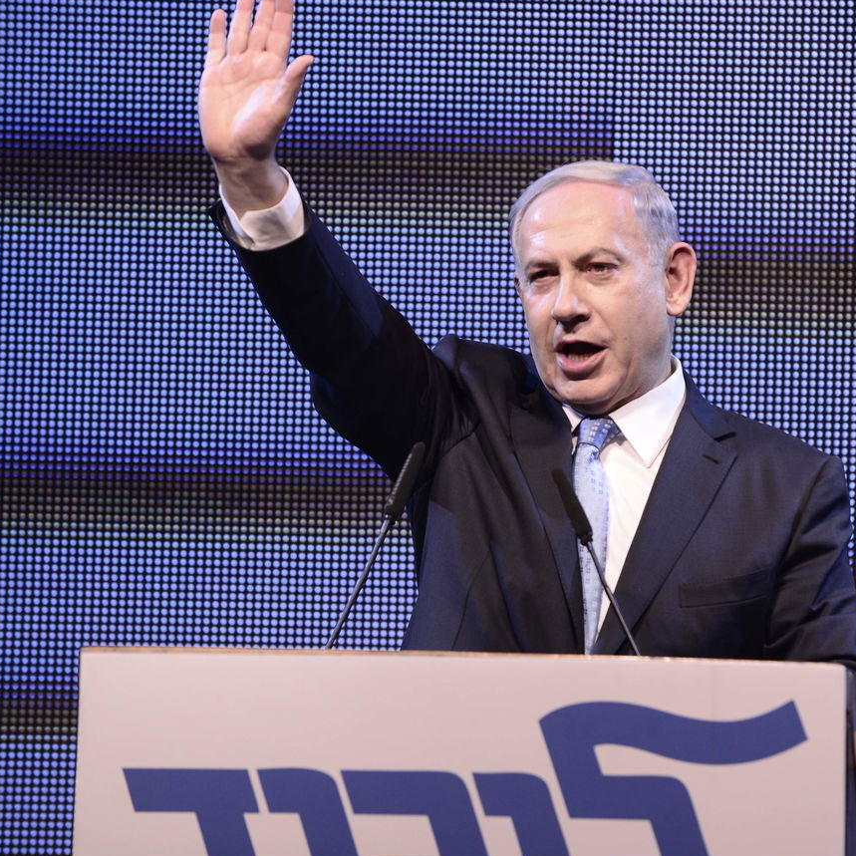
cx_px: 542
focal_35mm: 277
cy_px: 427
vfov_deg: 6.3
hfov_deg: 6.3
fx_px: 7750
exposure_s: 1/1250
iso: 1250
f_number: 4
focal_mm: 200
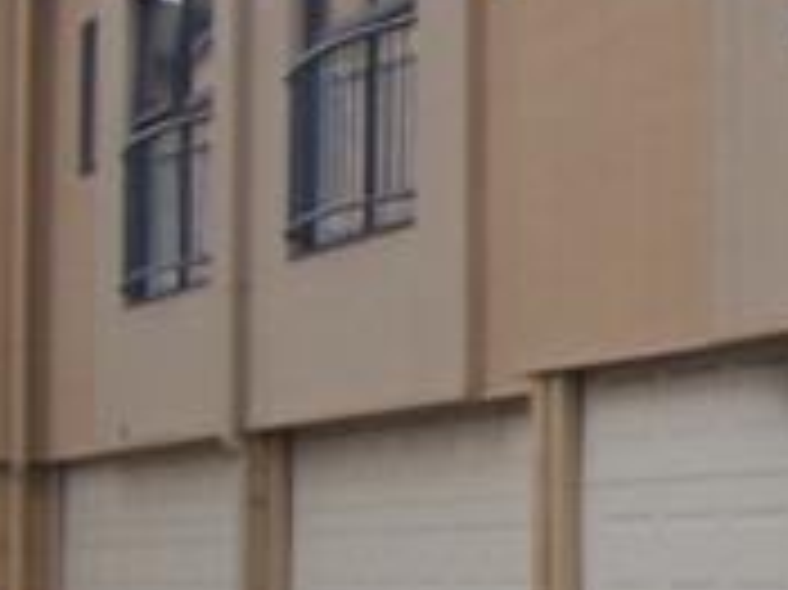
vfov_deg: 10.7
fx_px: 3162
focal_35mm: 139
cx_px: 1031
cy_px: 297
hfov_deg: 13.7
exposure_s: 1/350
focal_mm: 6.3
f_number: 2.8
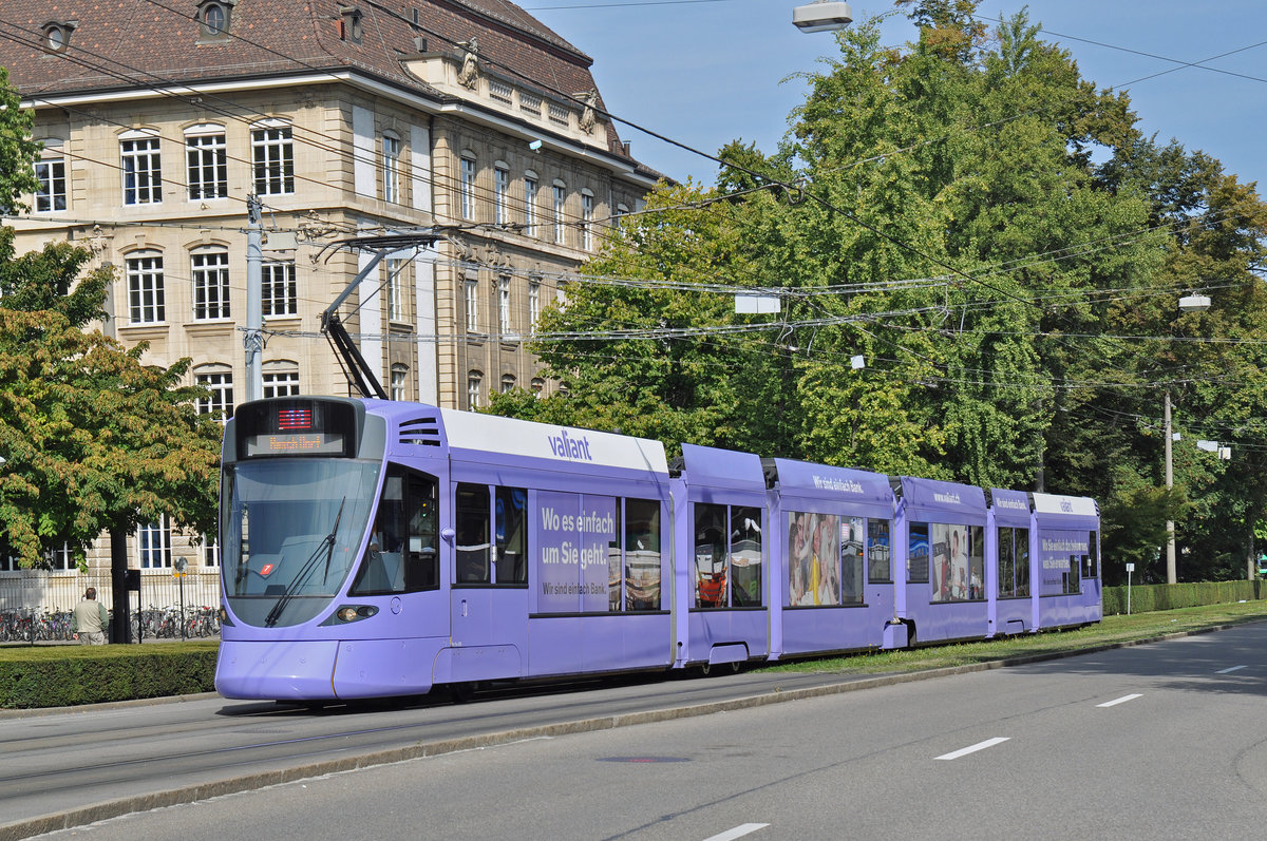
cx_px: 634
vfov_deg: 18.9
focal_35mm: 72
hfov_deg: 28.1
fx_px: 2531
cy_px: 420
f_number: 6.3
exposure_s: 1/1000
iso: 250
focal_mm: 48
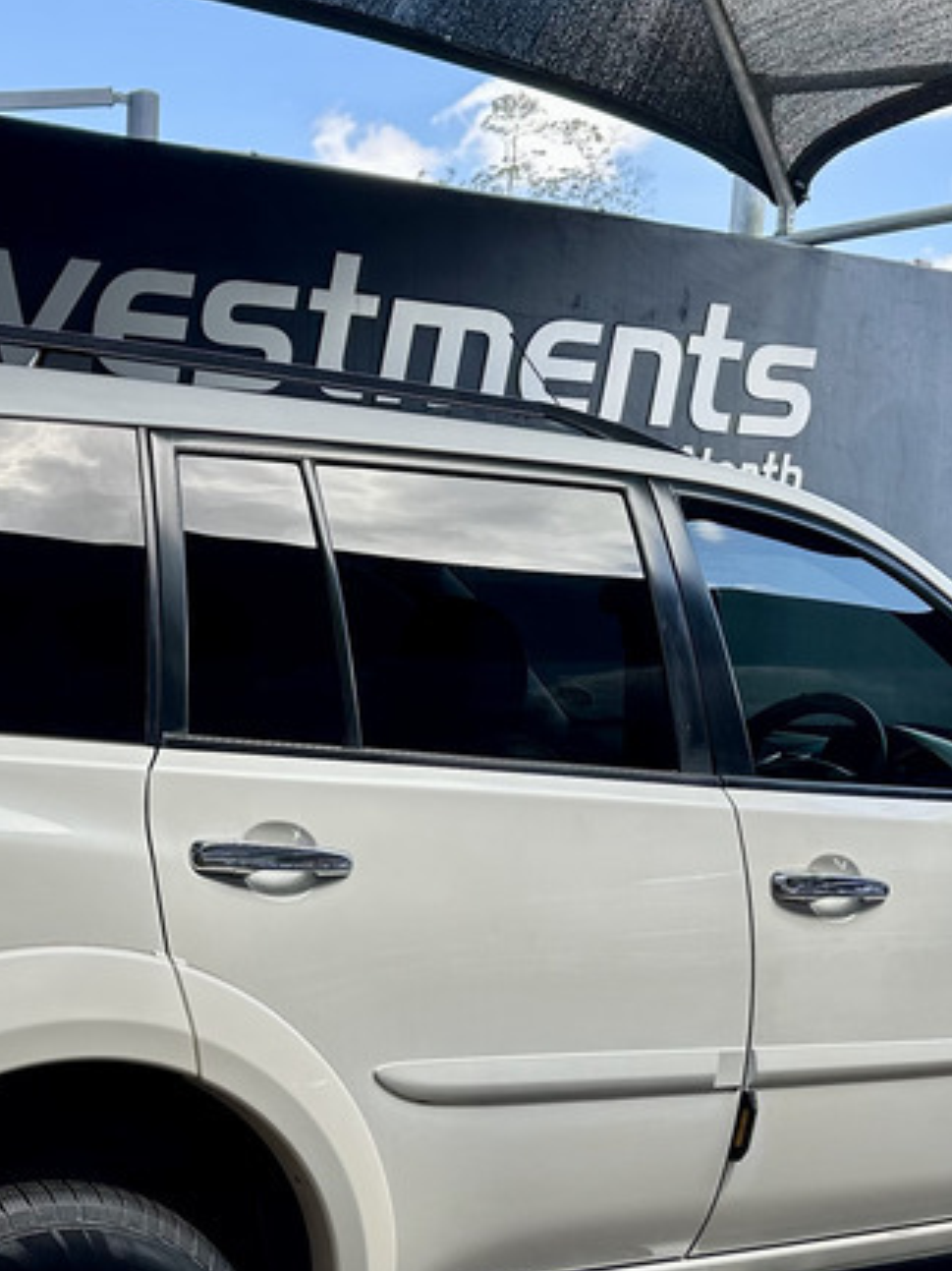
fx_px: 2091
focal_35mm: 57
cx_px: 103
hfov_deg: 24.9
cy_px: 838
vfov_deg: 33.5
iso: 80
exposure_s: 1/797
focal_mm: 6.86
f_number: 1.78
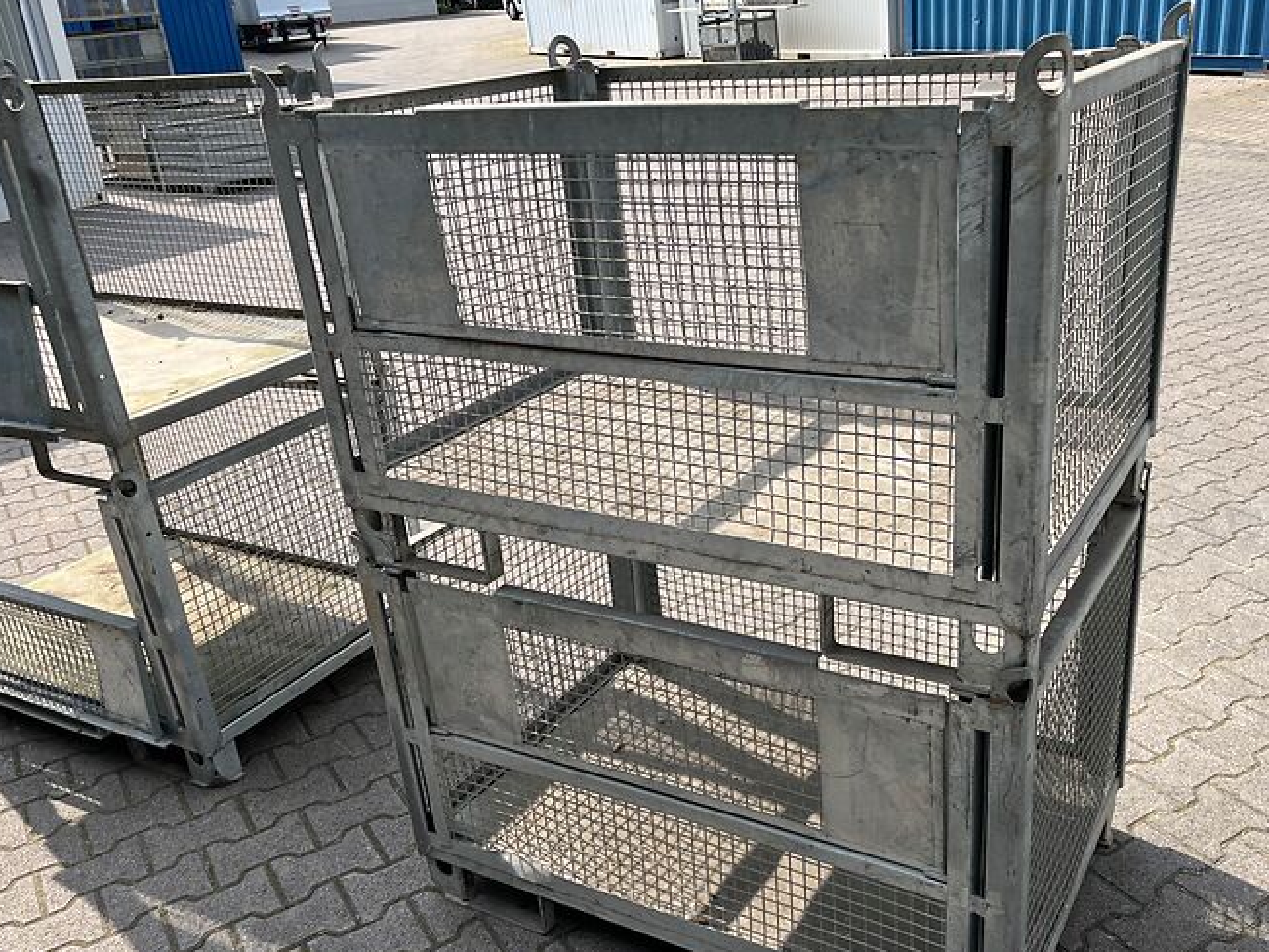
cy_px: 535
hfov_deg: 56.5
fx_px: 1174
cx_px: 740
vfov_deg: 44.1
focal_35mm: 32
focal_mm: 5.1
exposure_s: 1/1923
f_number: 1.6
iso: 50
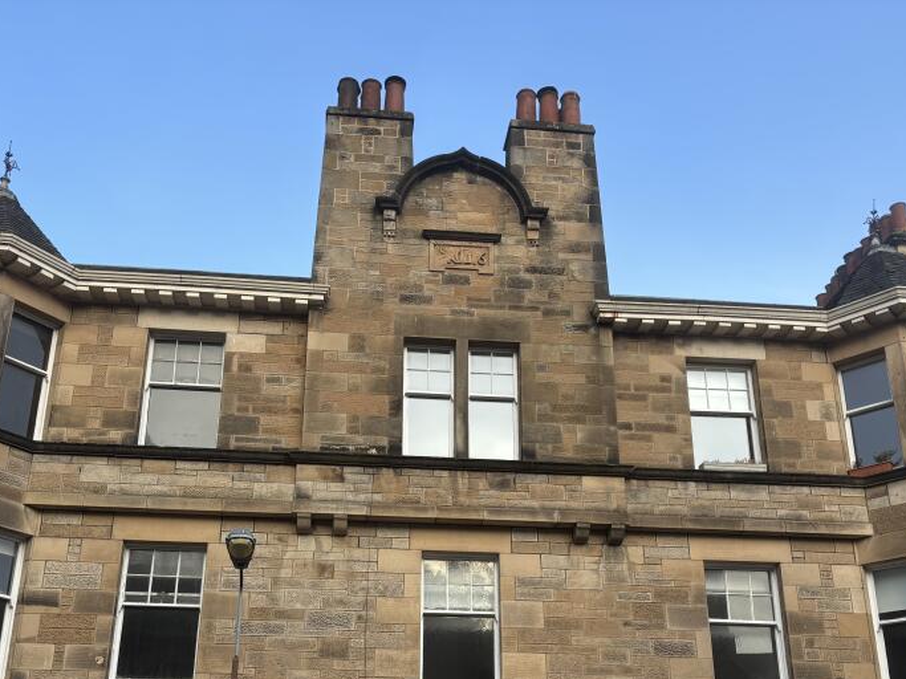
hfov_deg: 47.9
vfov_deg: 36.0
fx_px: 1021
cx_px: 436
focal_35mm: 39
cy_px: 507
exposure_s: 1/943
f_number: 1.6
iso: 50
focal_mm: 5.96
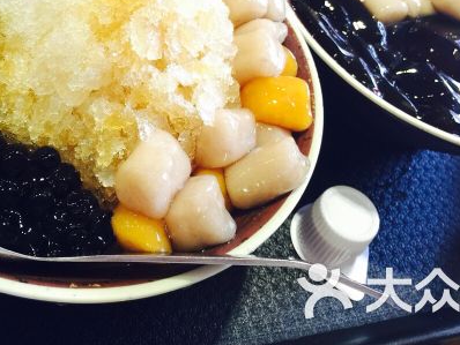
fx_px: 678
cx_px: 183
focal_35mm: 51
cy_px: 48
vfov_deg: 27.7
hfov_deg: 37.3
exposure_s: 1/15
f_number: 2.2
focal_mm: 4.15
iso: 32
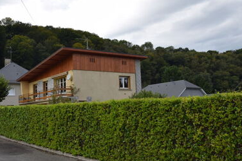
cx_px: 102
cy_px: 80
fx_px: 309
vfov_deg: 29.2
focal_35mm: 46
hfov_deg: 42.7
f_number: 8
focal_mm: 24
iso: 100
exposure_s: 1/200
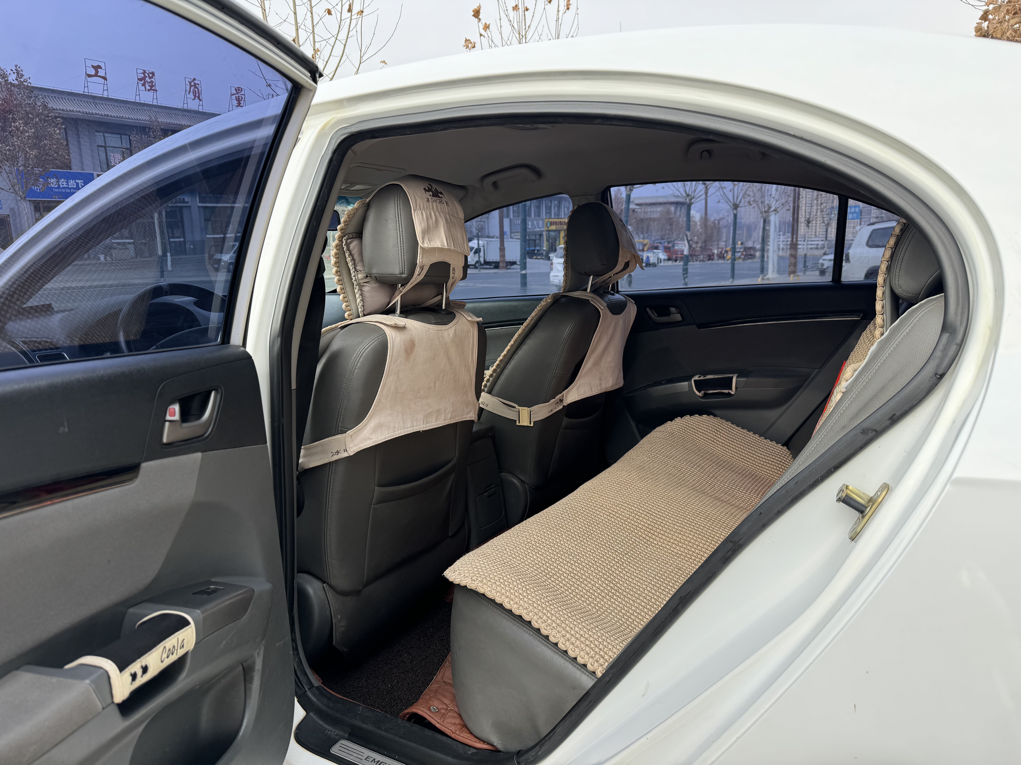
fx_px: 708
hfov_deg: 71.6
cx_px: 510
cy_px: 382
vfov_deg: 56.8
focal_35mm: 24
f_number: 1.78
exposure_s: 1/658
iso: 80
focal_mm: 6.86
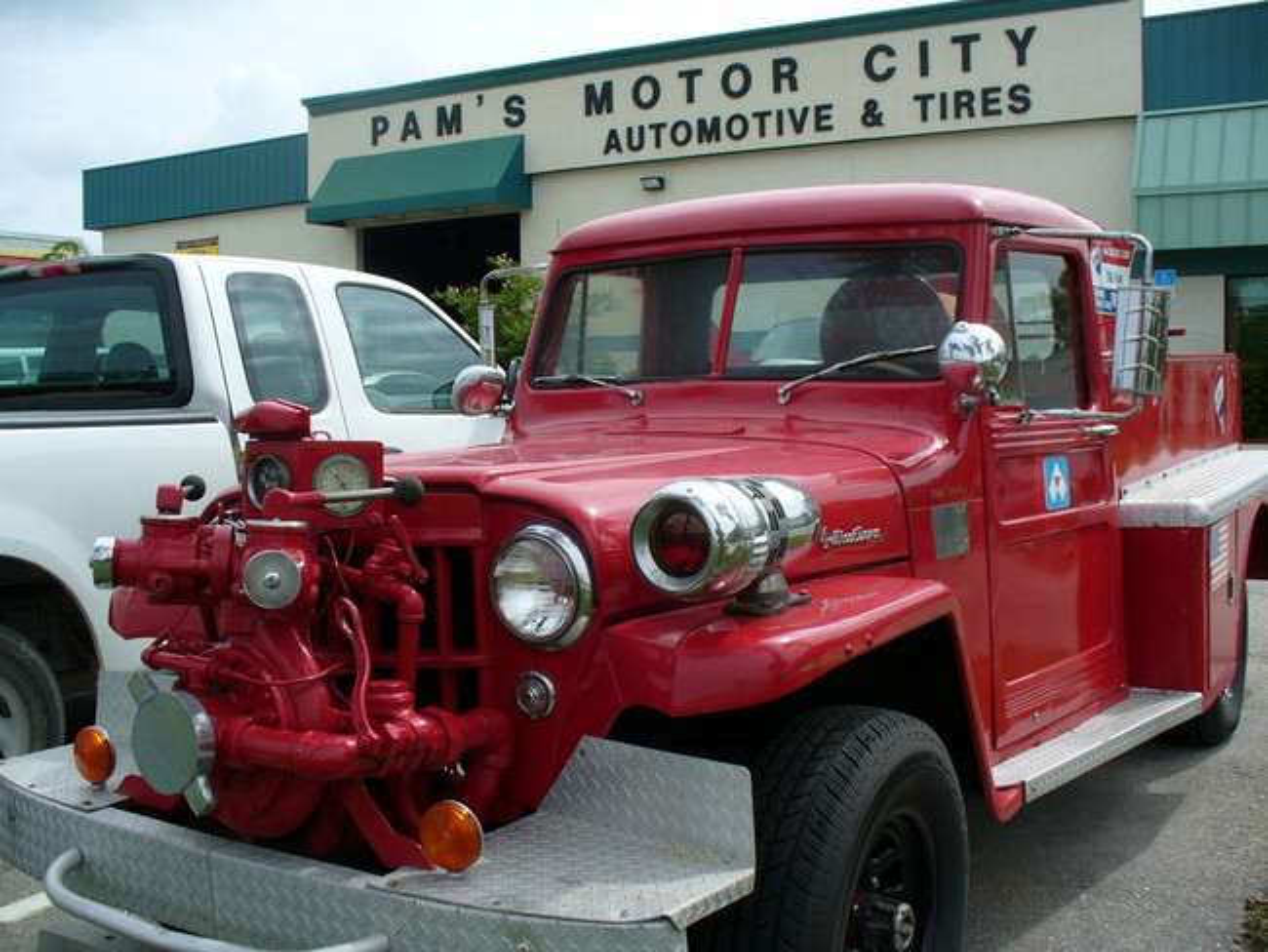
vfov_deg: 38.7
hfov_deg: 50.1
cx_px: 634
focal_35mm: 37
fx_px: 1356
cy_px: 476
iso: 80
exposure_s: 1/320
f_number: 5.6
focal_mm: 6.1
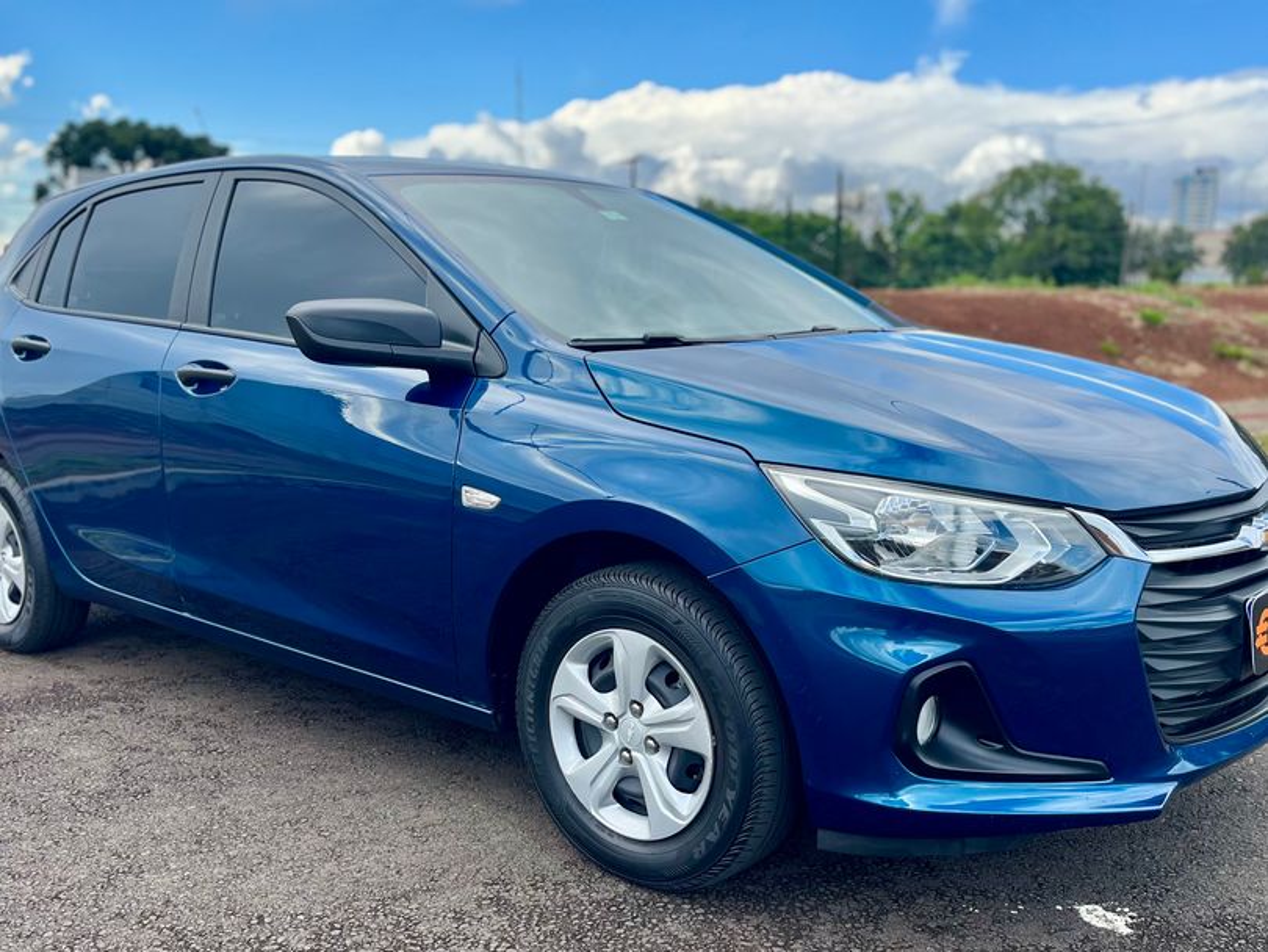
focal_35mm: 26
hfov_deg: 67.3
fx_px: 953
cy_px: 476
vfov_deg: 53.1
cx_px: 634
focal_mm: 5.1
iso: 50
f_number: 1.6
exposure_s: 1/1238
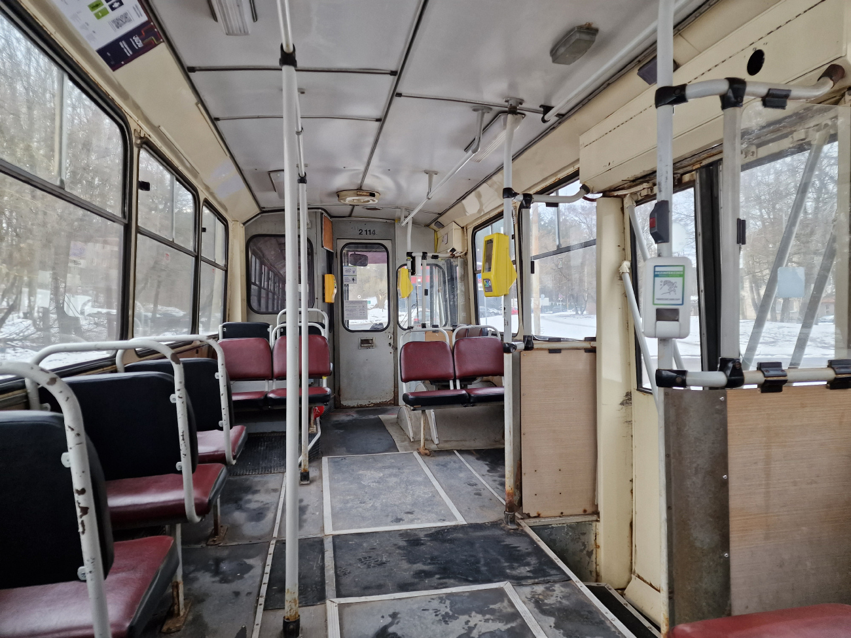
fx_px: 565
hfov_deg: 73.9
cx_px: 426
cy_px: 319
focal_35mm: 23
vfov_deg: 58.9
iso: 200
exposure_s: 1/180
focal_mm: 6.4
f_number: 1.8
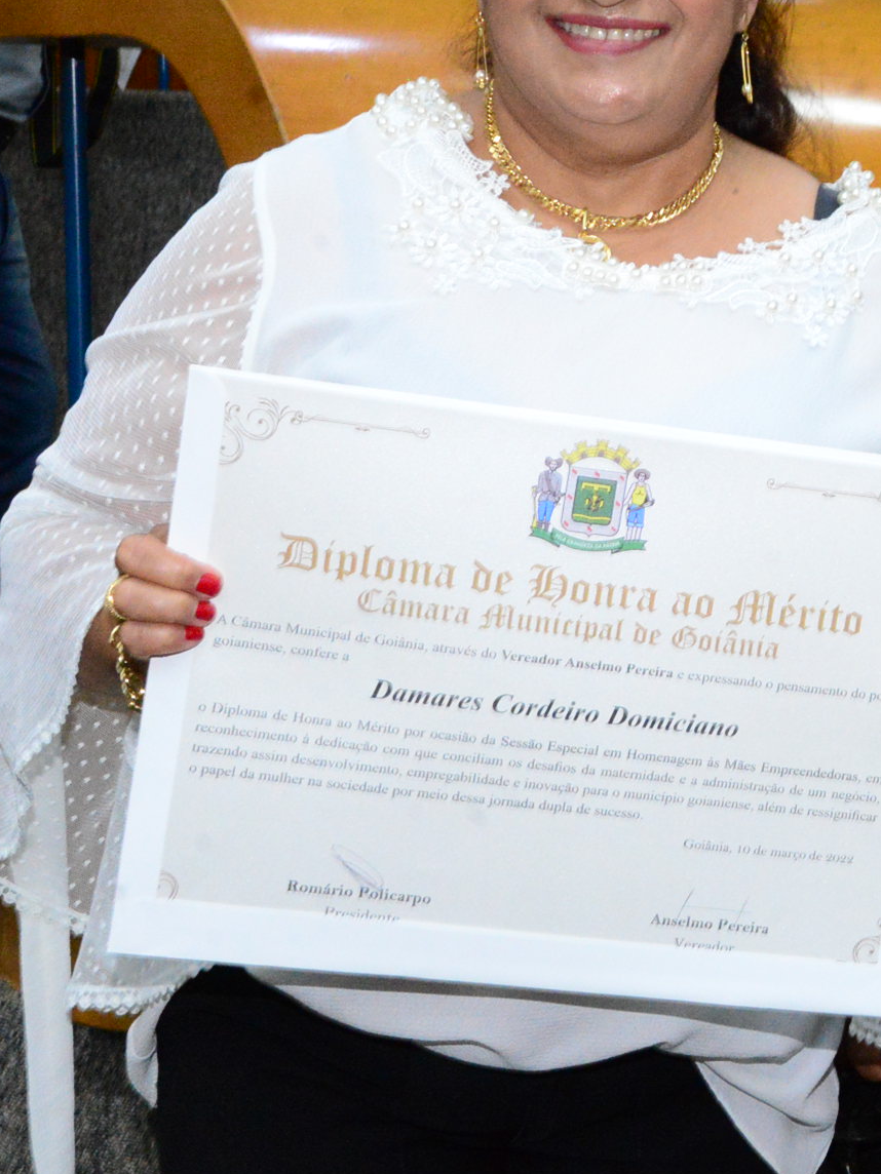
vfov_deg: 22.6
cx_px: 1396
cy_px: 329
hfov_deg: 15.6
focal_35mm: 86
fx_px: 2918
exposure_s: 1/50
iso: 6400
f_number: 10
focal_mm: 34
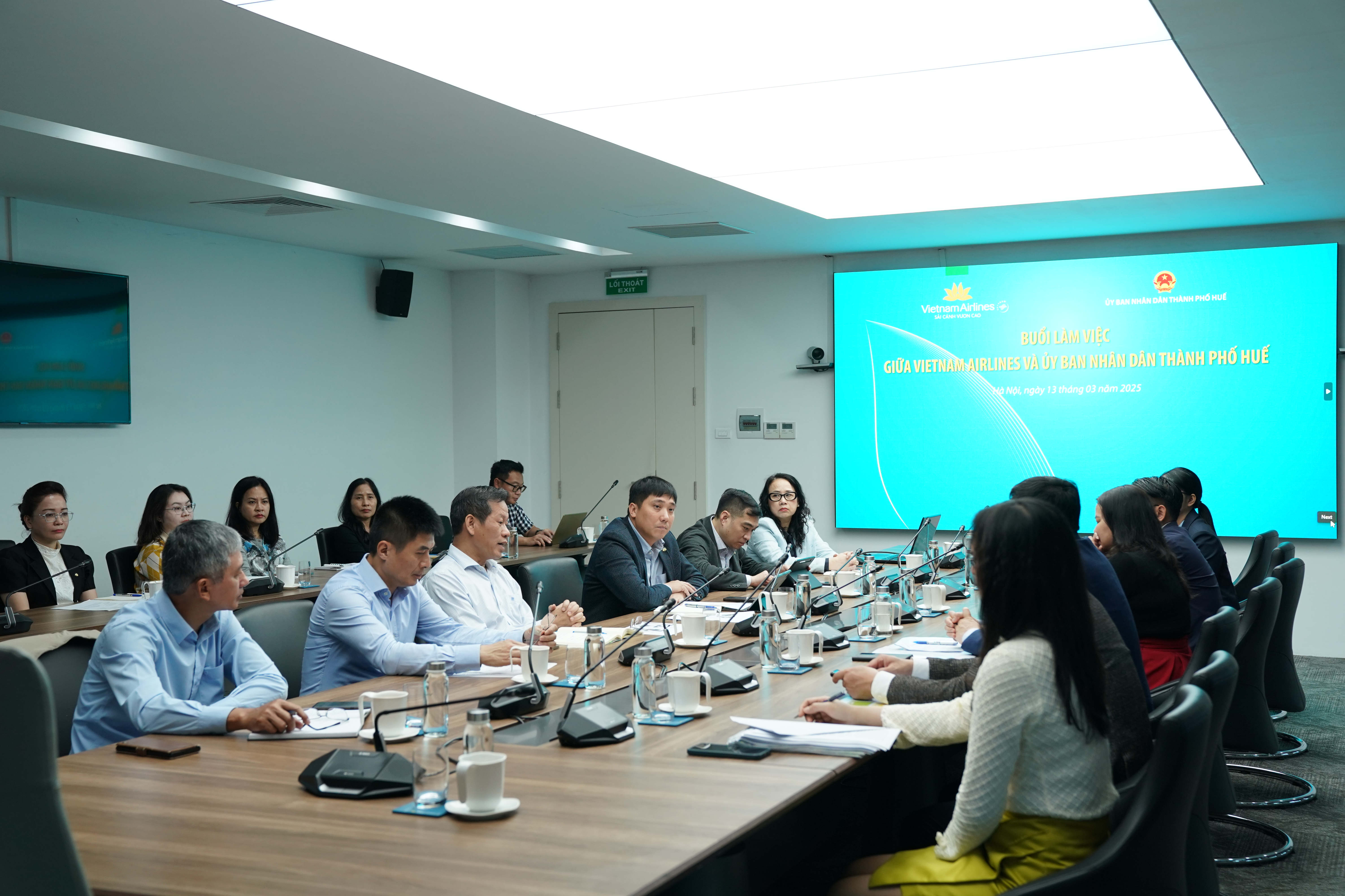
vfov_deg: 32.6
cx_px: 672
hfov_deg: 47.4
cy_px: 448
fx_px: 1532
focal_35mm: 41
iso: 1000
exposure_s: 1/160
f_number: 4
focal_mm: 41
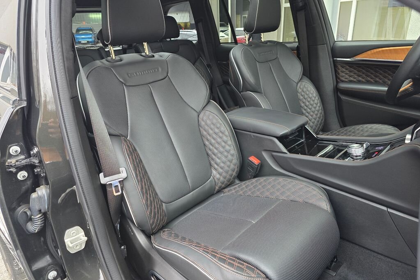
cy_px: 125
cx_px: 210
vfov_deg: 53.0
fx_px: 280
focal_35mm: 24
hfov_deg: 73.8
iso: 250
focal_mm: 6.3
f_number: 1.7
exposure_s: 1/120
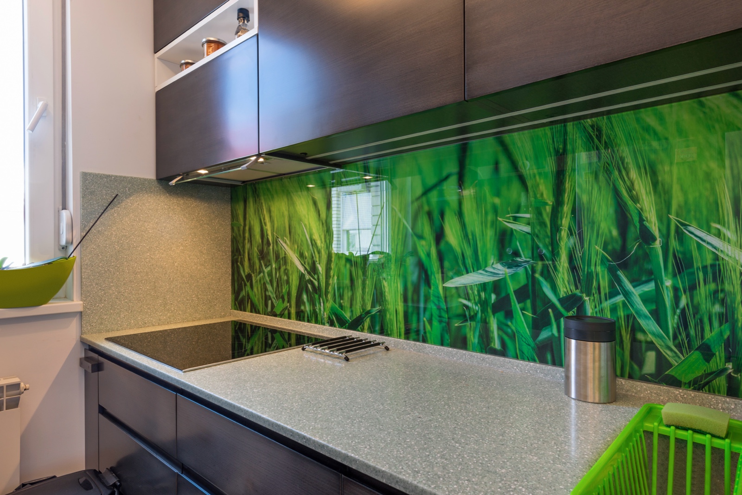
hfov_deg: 78.6
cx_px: 371
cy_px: 248
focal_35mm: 22
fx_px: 453
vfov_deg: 57.2
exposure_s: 1/1.67
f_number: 13
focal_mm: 22
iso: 100
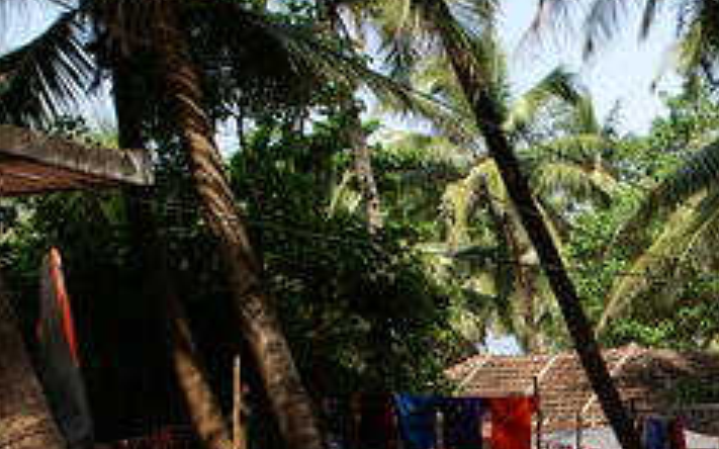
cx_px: 749
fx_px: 1939
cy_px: 552
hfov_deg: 20.2
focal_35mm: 99
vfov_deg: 12.8
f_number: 9
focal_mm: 24
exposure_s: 1/300
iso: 200
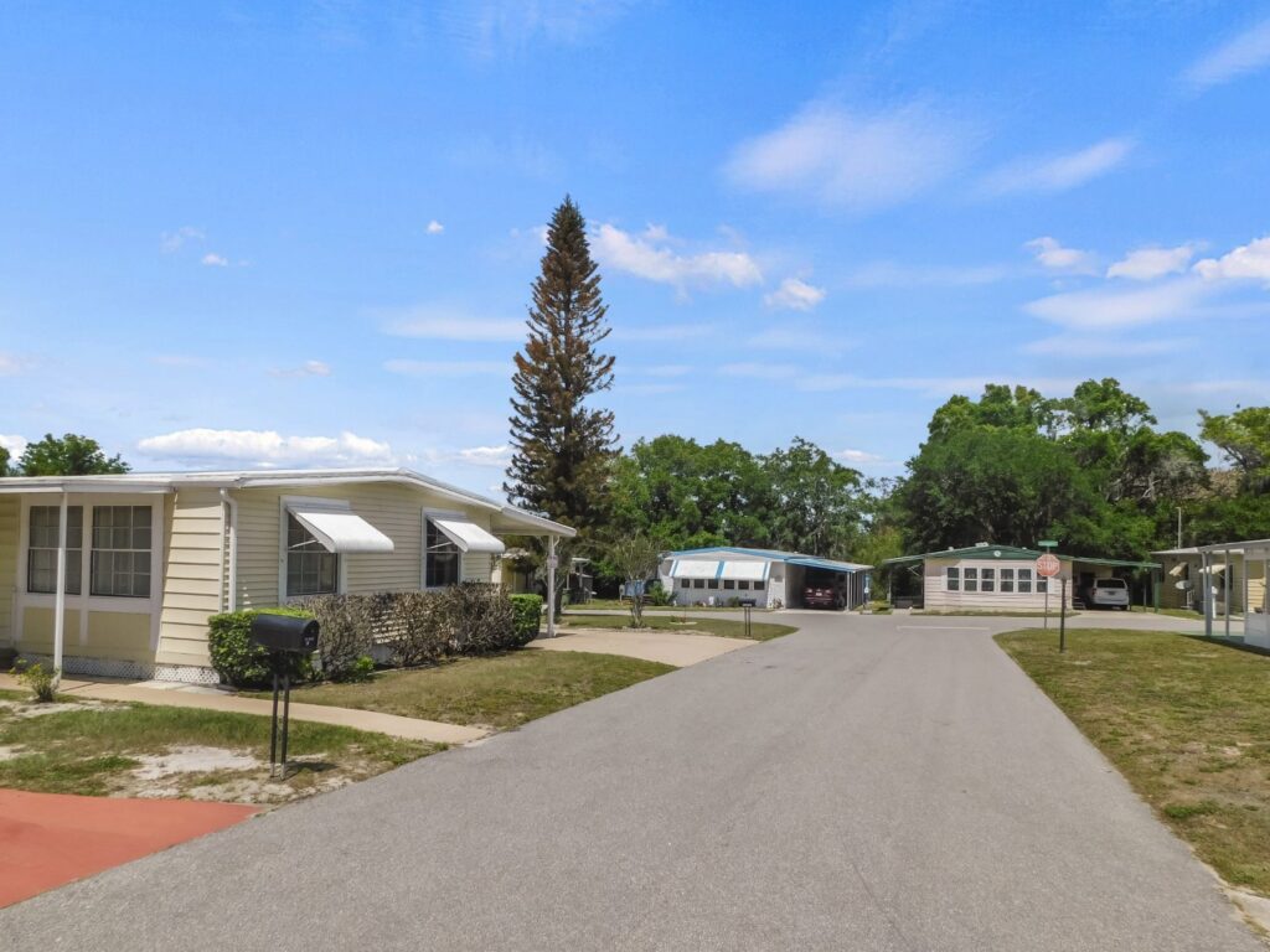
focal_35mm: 23
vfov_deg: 58.9
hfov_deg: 73.9
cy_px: 476
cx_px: 635
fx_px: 844
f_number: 6
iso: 125
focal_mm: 4
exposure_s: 1/800
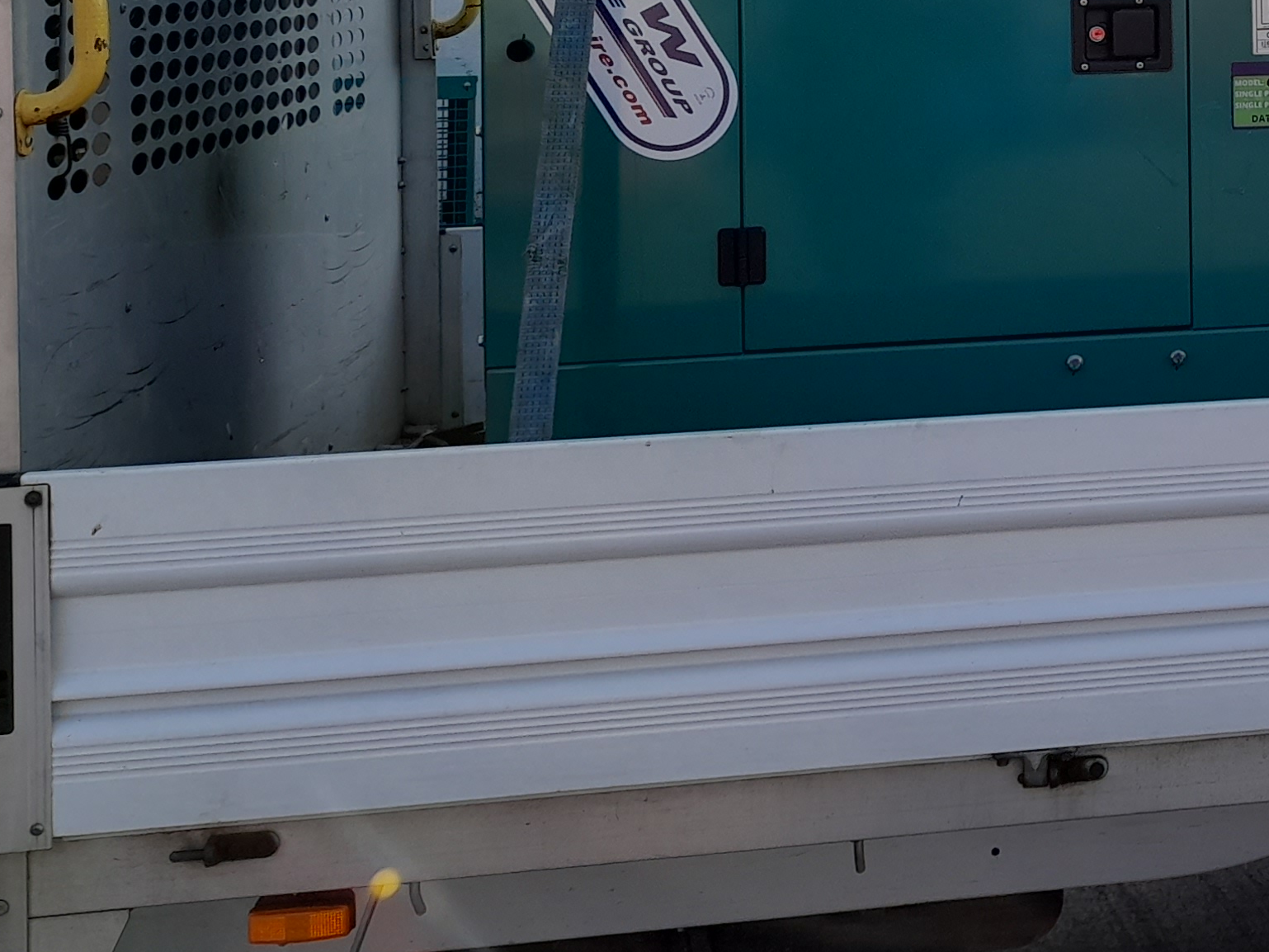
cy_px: -87
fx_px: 2383
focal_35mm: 65
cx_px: 1466
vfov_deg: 21.5
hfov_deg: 26.9
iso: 20
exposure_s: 1/430
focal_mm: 4.6
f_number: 2
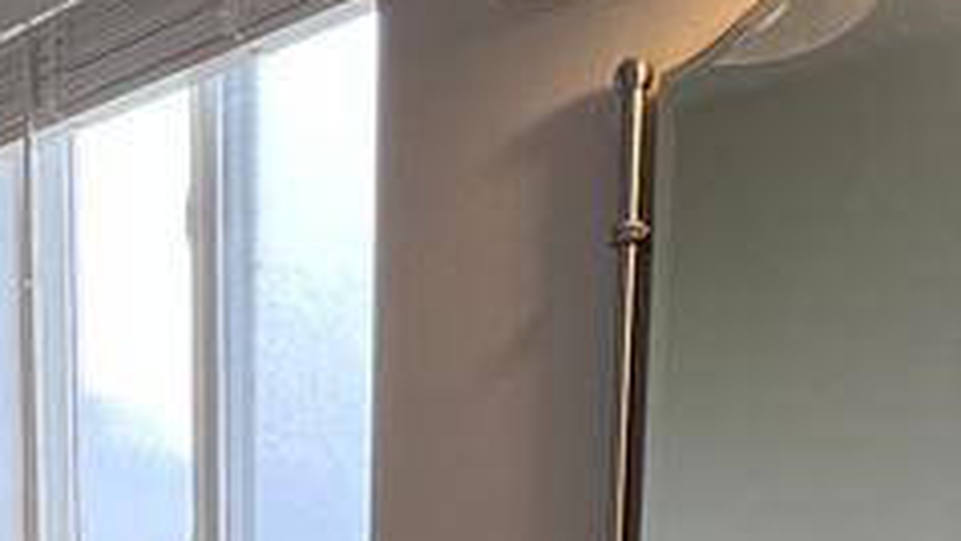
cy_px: 953
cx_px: 69
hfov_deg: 32.4
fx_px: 1555
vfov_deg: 16.7
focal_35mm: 61
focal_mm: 1.57
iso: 64
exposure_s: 1/99
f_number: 1.8
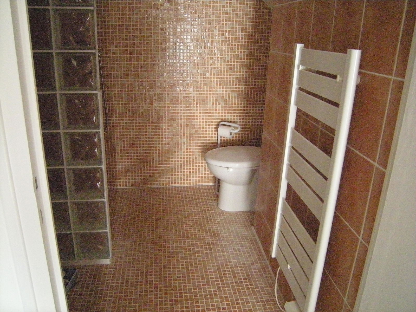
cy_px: 156
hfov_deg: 63.4
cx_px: 208
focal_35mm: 28
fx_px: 336
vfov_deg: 49.7
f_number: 2.8
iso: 1600
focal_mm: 4.7
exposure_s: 1/89.1
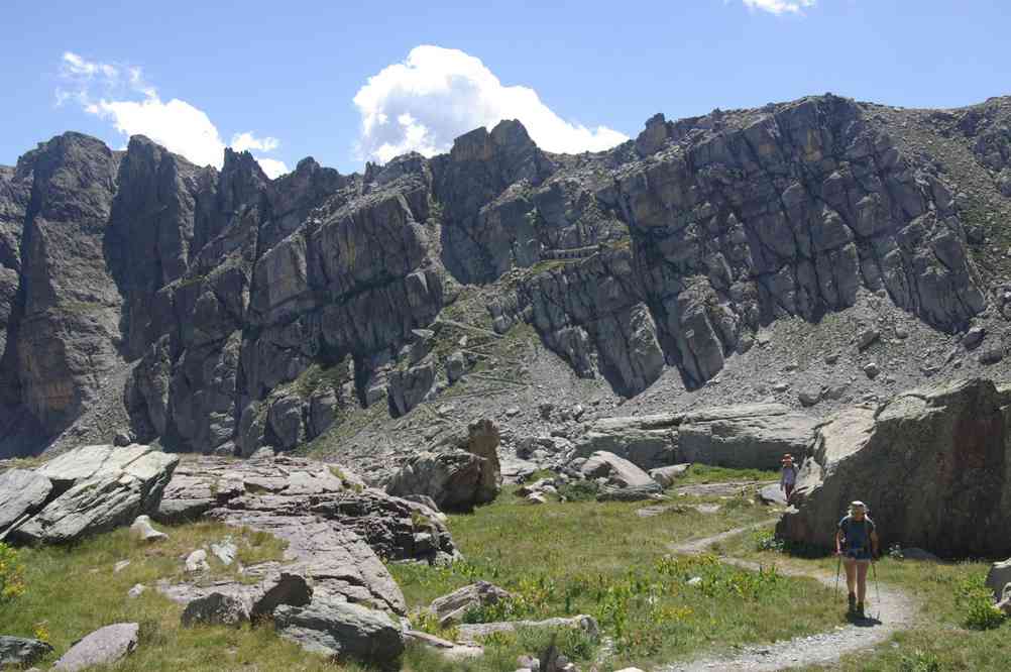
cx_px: 506
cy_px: 336
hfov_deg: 46.4
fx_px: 1178
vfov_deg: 31.8
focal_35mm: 42
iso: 100
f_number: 6.7
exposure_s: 1/180
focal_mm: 28
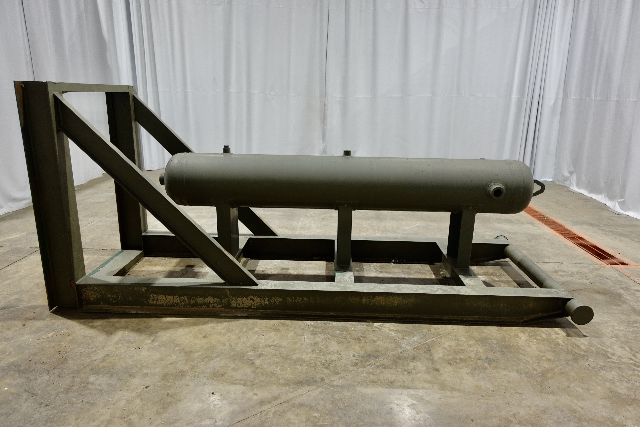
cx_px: 320
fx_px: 427
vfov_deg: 53.1
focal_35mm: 24
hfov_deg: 73.7
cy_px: 214
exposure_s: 1/30
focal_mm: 9.4
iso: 160
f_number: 1.8
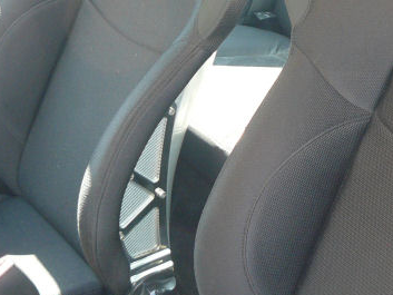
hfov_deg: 20.8
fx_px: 1068
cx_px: 258
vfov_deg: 15.7
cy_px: 91
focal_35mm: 94
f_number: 2.8
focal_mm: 6
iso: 100
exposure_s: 1/30
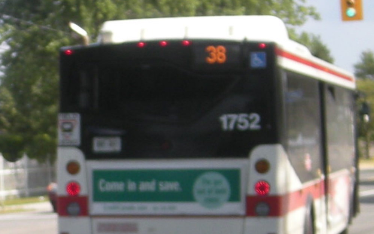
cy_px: 134
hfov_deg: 51.5
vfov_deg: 33.5
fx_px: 387
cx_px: 189
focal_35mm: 38
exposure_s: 1/548
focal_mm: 5.7
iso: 64
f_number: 2.8
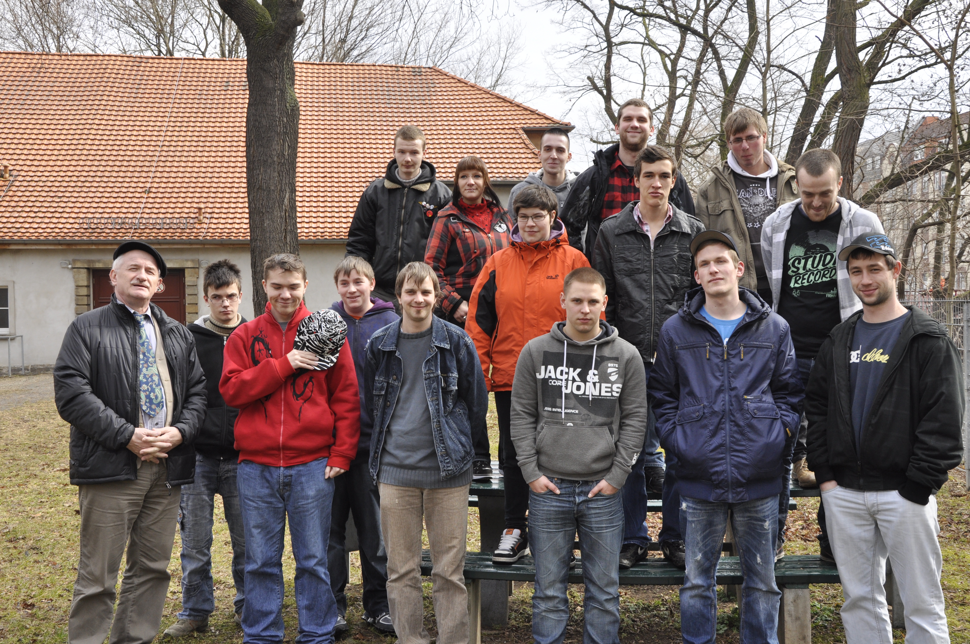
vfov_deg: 35.4
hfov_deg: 51.3
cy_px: 322
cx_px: 485
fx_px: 1009
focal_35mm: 38
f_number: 9
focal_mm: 25
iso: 400
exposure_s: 1/200
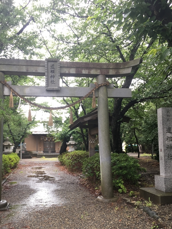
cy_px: 136
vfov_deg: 52.3
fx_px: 232
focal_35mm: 35
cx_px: 78
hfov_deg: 40.7
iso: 25
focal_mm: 4.15
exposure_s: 1/60
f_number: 2.2
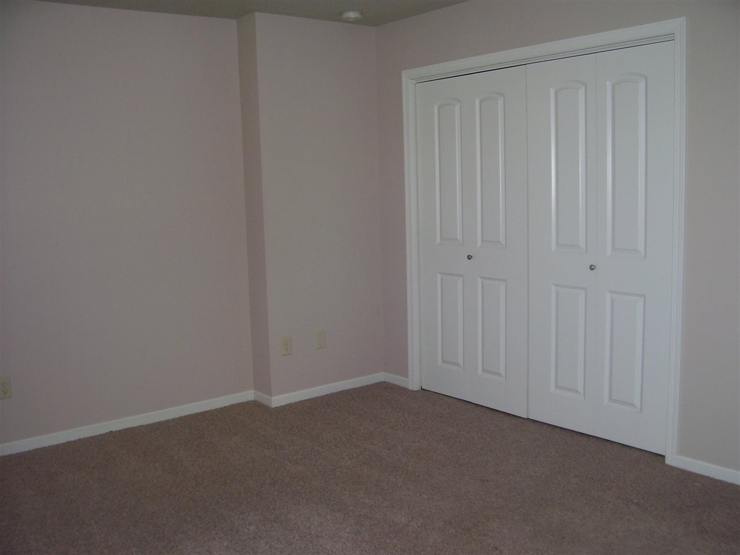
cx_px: 370
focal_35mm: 34
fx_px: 727
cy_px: 278
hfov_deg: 54.0
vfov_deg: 41.8
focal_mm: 5.6
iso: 80
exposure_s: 1/60
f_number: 2.7
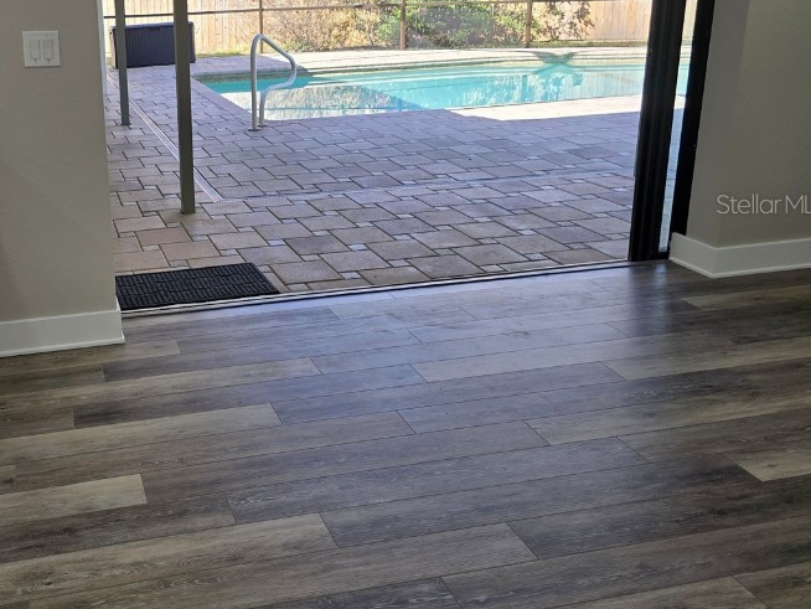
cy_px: 203
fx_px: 844
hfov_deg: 49.2
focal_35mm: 36
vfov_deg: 39.2
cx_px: 198
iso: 12
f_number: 1.7
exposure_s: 1/120
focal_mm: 6.3
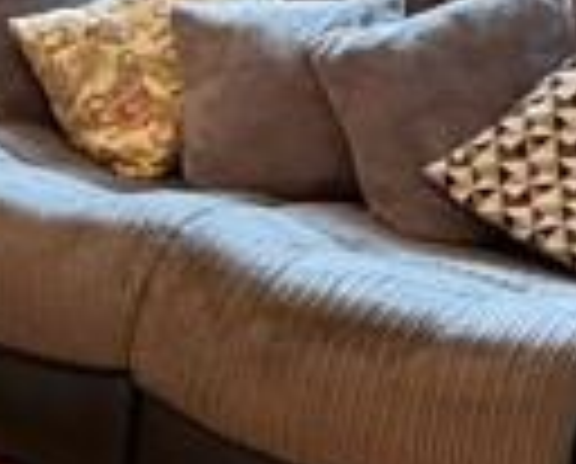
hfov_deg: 13.9
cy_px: 198
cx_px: -680
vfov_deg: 14.2
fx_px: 1862
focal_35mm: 109
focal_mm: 2.22
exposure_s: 1/50
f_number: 2.2
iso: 800
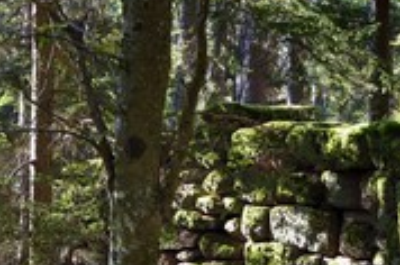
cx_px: 420
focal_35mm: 194
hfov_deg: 10.5
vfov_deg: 7.0
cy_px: 245
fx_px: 2152
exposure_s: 1/80
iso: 800
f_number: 6.3
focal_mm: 82
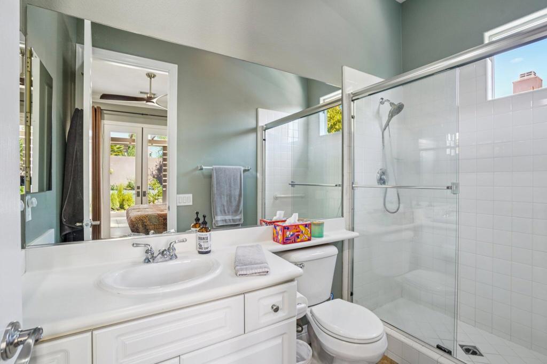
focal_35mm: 16
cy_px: 182
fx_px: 243
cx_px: 274
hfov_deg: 96.8
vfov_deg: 73.7
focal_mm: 16
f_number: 7.1
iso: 400
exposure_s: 1/20
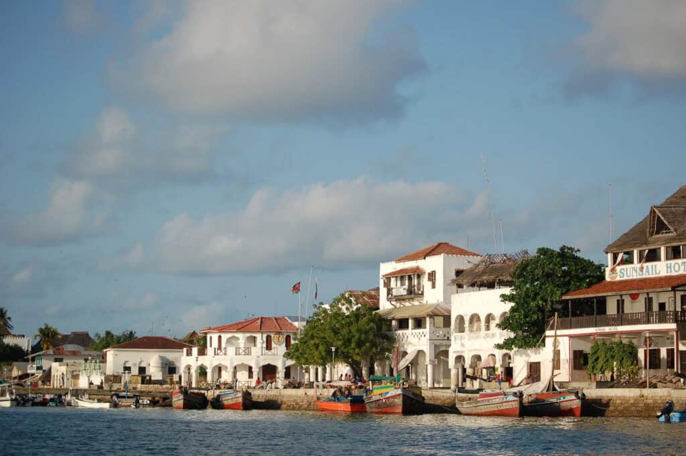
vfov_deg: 16.5
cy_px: 228
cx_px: 343
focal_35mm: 82
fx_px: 1571
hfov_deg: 24.6
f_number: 5
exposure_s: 1/1250
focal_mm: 55
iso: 200
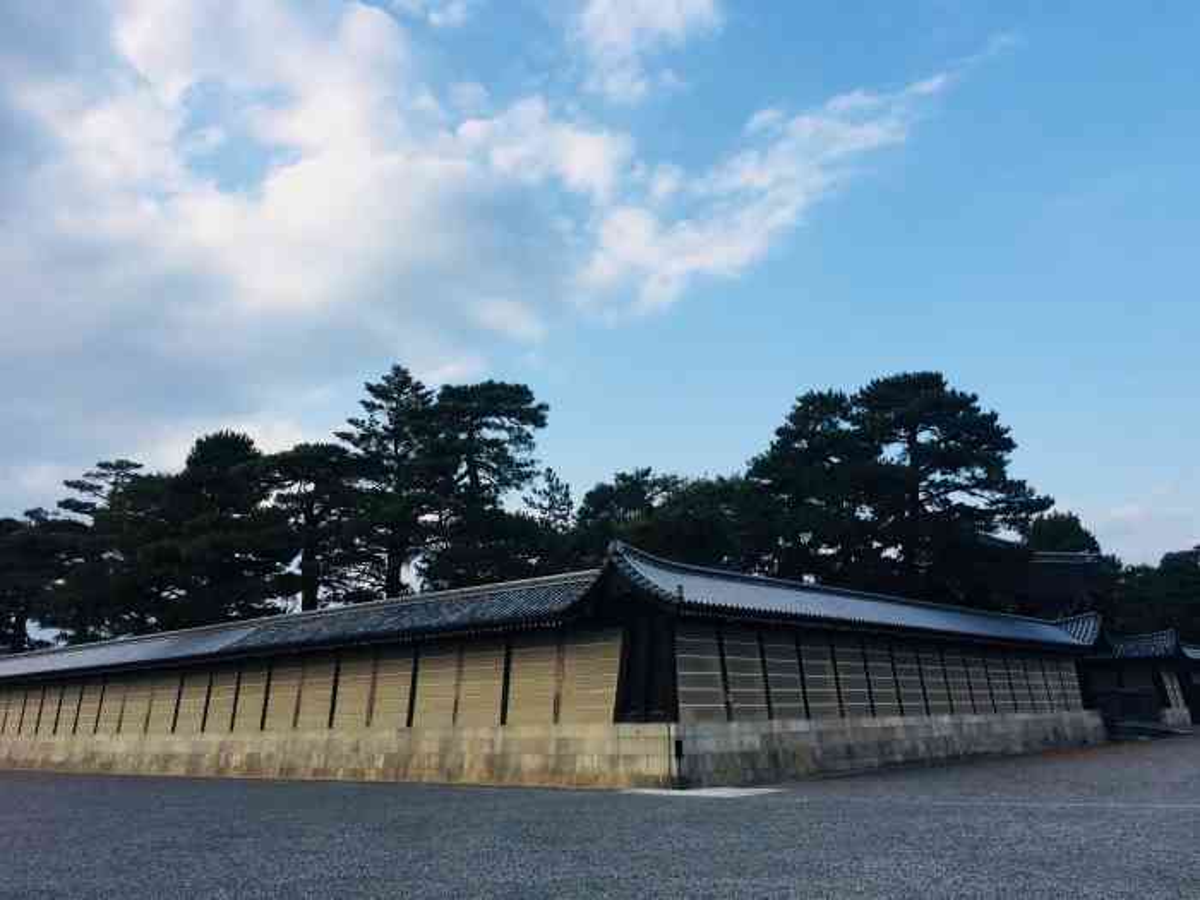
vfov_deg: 48.2
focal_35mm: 29
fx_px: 1005
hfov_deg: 61.7
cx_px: 600
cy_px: 450
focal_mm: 4.15
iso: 25
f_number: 2.2
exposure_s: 1/625
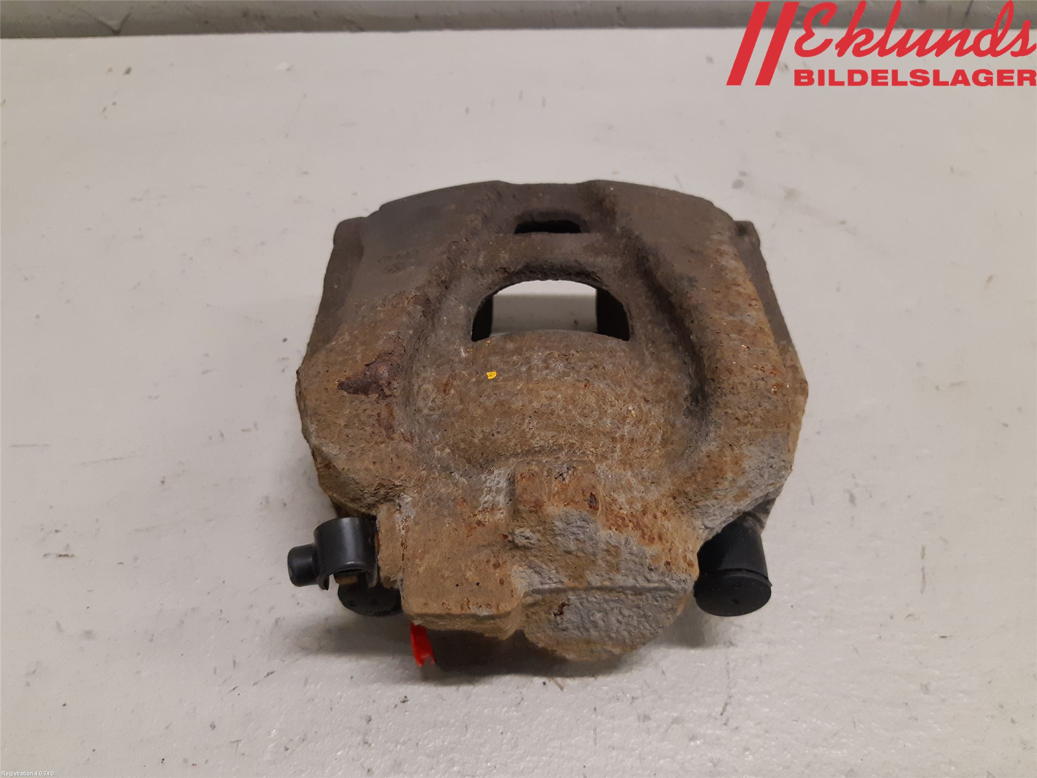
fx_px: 779
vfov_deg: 53.1
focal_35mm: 26
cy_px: 389
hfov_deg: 67.3
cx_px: 518
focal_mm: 3.93
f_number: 1.7
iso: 250
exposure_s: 1/50
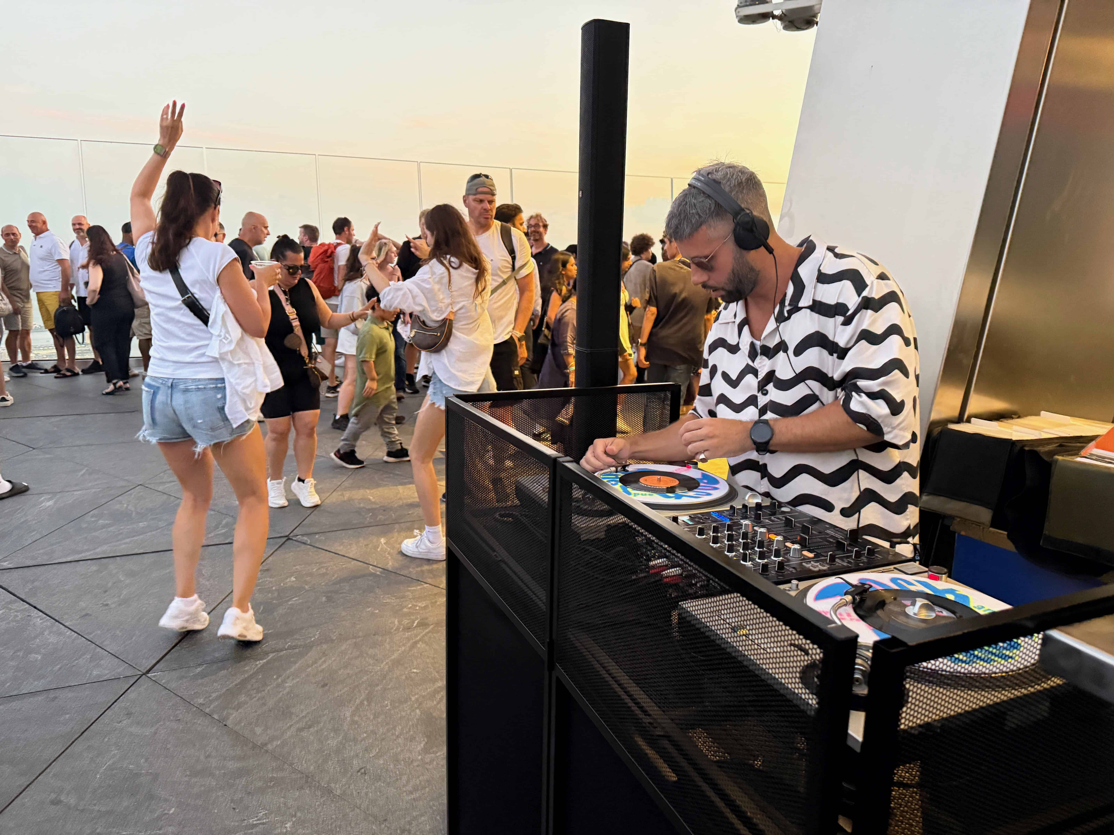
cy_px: 418
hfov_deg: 71.6
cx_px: 557
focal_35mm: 24
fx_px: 772
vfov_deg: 56.8
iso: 500
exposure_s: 1/60
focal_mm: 6.8
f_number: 1.8
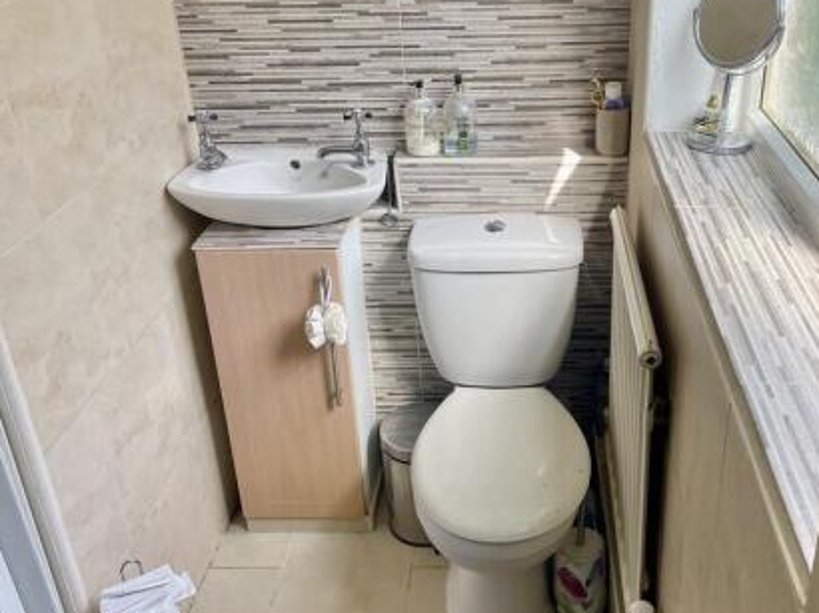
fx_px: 875
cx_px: 516
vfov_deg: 38.6
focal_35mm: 37
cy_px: 281
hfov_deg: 49.6
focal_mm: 4.2
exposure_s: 1/244
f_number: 1.6
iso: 32
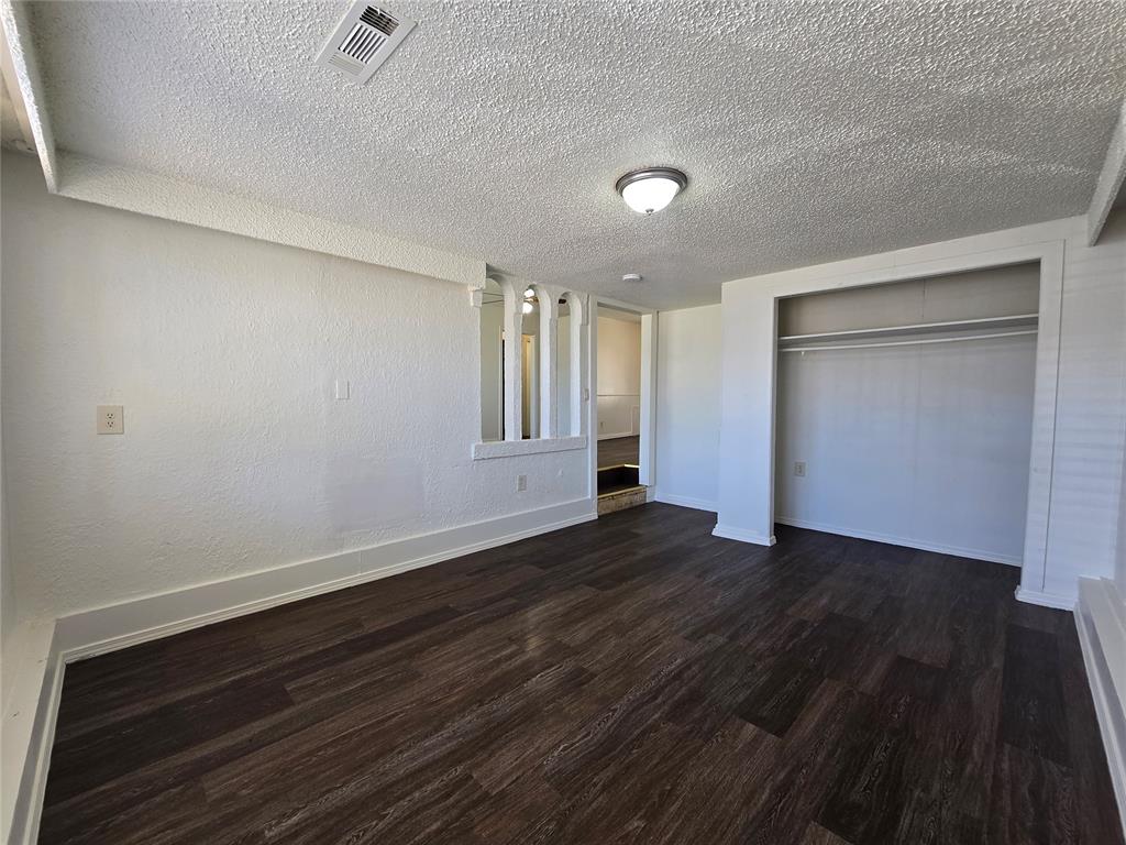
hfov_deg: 106.2
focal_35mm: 13
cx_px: 563
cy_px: 422
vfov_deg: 89.9
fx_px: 423
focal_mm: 2.2
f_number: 2.2
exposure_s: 1/60
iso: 64
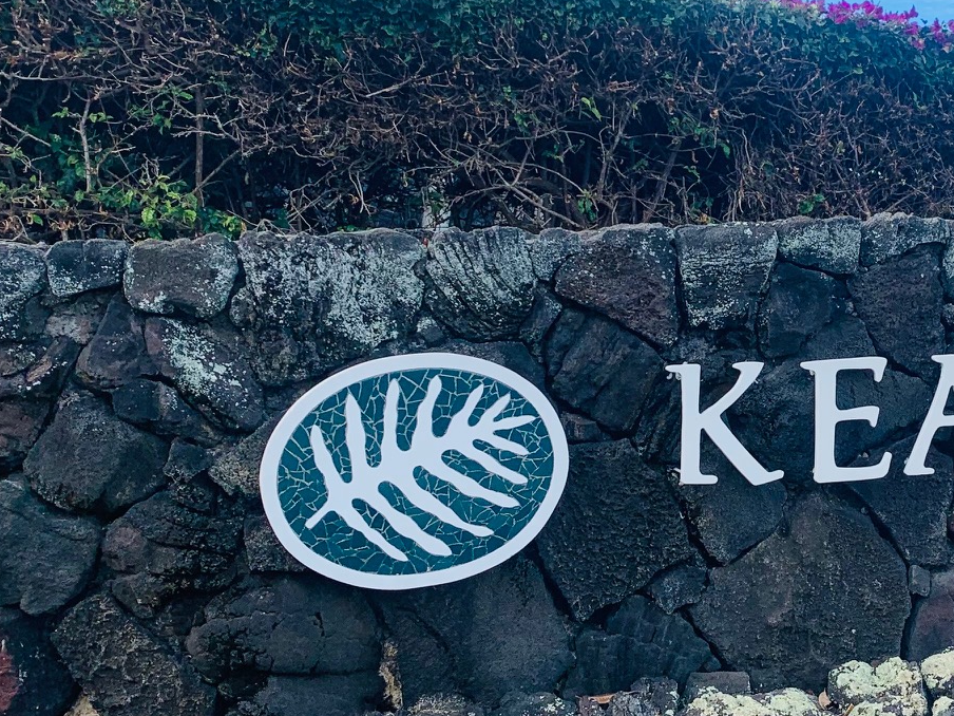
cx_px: 839
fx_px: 1598
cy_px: 302
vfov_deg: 25.2
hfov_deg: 31.8
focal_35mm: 58
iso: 25
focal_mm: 4.25
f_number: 1.8
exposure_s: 1/1282
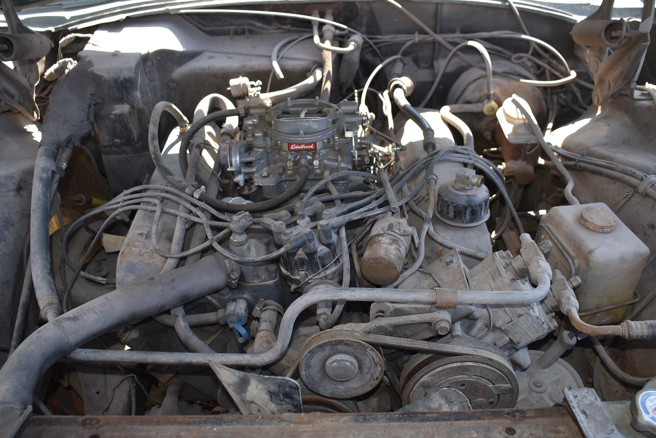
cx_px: 328
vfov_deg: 36.9
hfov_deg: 53.1
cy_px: 219
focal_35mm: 36
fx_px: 656
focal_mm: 24
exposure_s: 1/200
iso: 320
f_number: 5
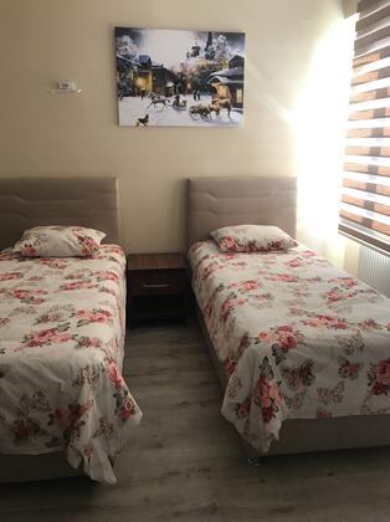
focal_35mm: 28
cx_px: 195
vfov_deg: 63.5
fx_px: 421
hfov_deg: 49.7
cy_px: 261
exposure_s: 1/33
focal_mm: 3.99
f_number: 1.8
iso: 32
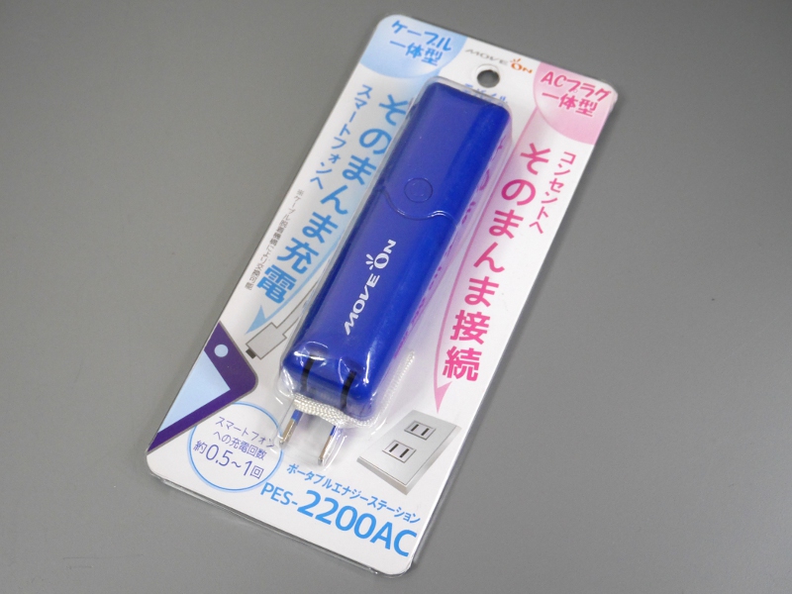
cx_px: 396
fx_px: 1327
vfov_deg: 25.2
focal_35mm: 58
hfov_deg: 33.2
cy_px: 297
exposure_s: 1/60
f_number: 5.3
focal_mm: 29
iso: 800
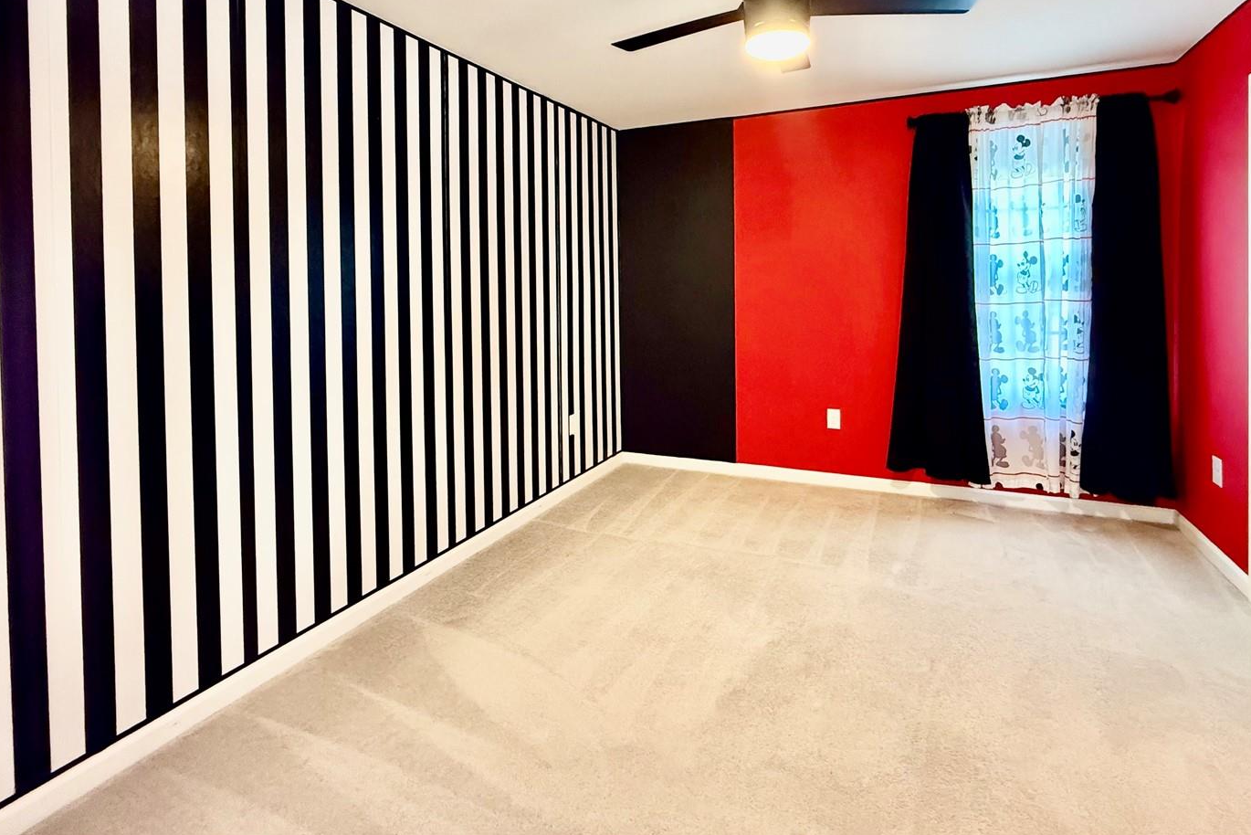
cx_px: 693
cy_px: 291
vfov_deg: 68.8
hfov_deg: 92.9
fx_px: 591
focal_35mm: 17
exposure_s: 1/60
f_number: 2.2
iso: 1000
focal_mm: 2.22
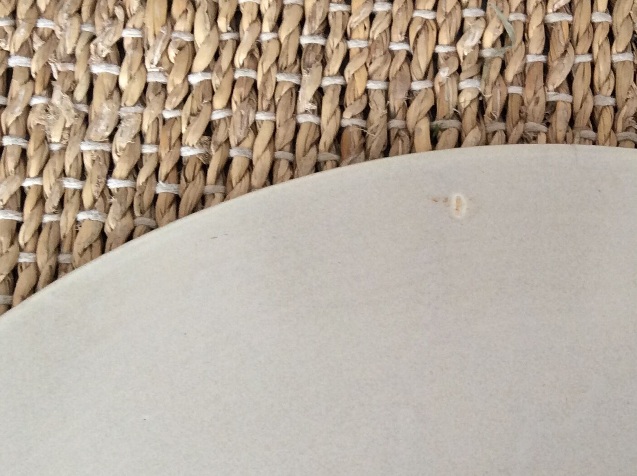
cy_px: 269
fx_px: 1084
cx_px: 417
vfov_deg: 24.7
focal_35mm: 59
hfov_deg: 32.5
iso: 80
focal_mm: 3.3
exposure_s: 1/25
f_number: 2.4
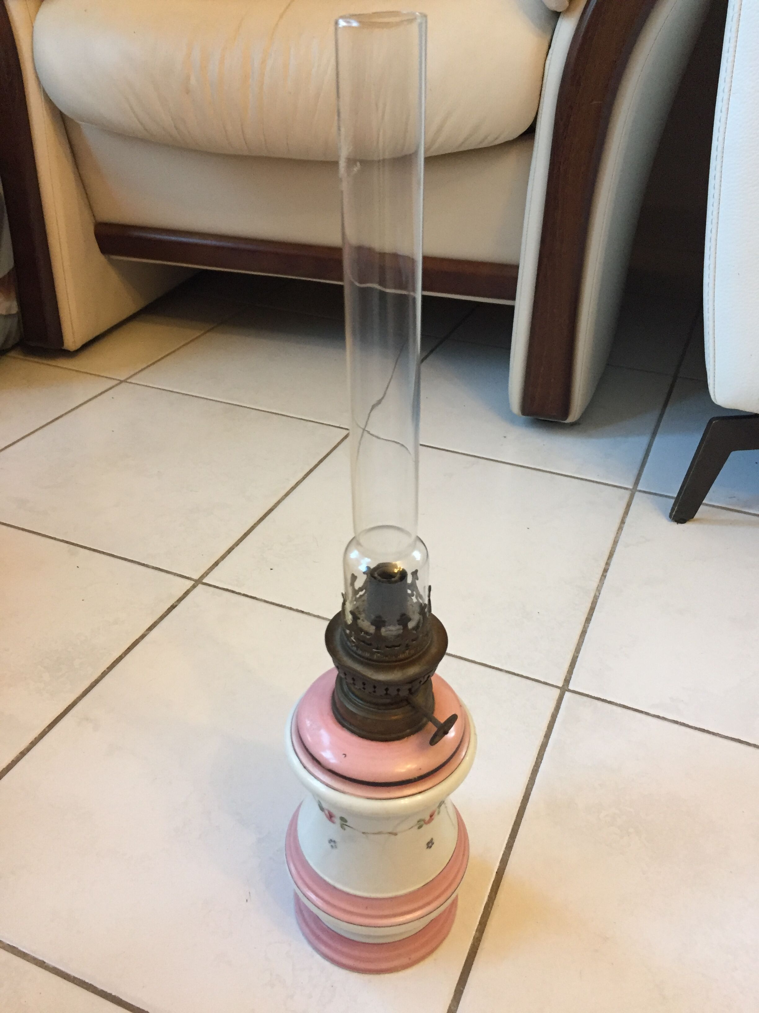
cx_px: 380
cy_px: 506
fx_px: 848
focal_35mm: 29
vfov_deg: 61.7
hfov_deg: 48.2
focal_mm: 4.15
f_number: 2.2
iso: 200
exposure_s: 1/33
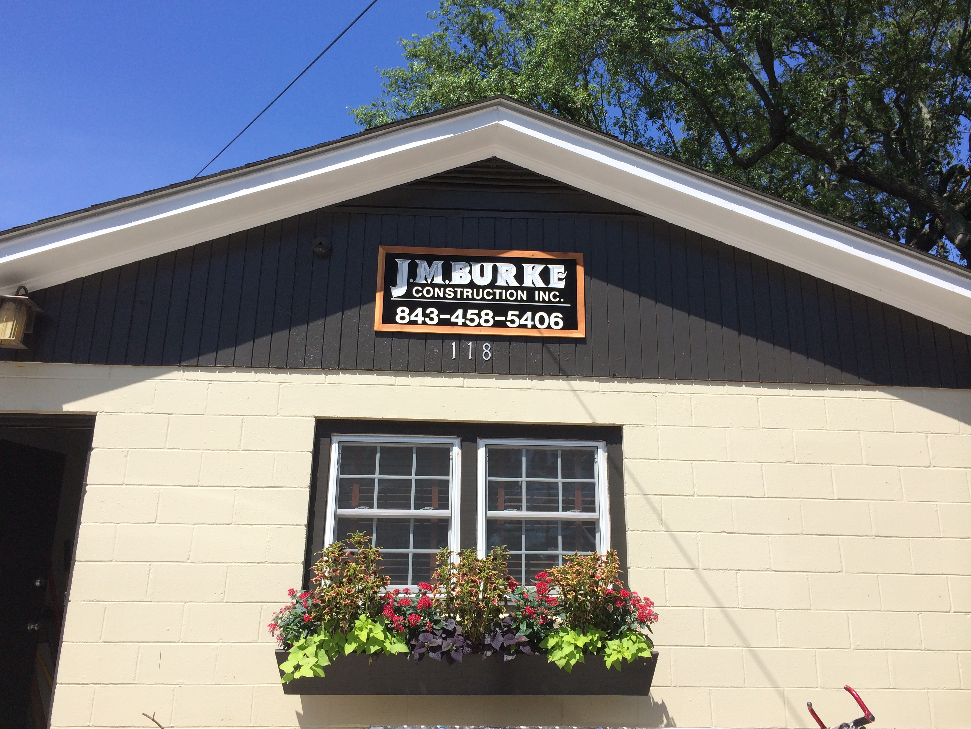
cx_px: 486
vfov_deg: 46.8
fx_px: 842
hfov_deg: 60.0
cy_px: 364
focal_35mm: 30
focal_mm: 4.12
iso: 40
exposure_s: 1/2053
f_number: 2.2
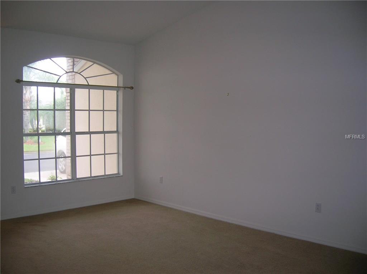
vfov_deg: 41.7
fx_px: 360
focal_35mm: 34
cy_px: 137
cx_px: 184
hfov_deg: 54.0
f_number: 2.9
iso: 50
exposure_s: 1/30
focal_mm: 5.7
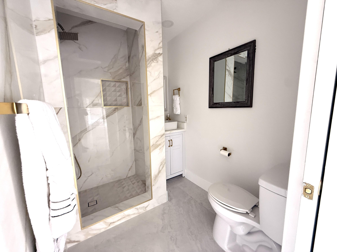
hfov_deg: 102.1
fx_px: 136
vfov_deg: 85.7
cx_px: 168
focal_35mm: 14
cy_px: 126
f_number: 2.2
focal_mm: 2.22
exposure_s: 1/99
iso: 250
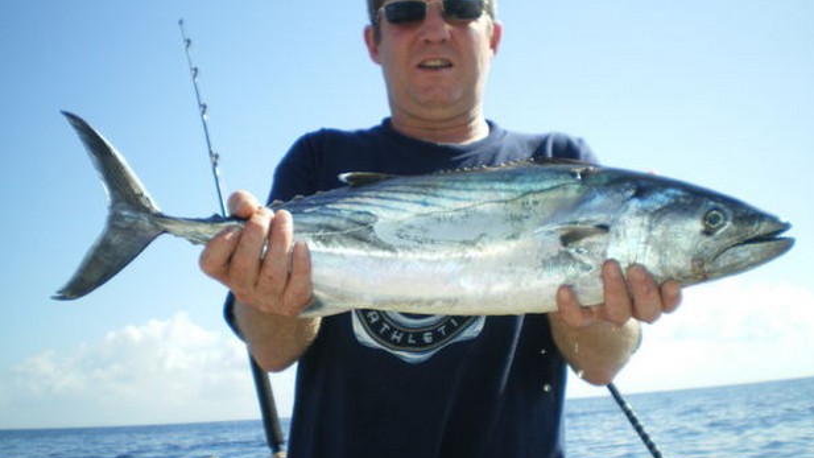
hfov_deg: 50.5
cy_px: 183
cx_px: 414
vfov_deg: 29.6
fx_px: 863
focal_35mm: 40
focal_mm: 6.3
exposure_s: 1/500
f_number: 3.1
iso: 50
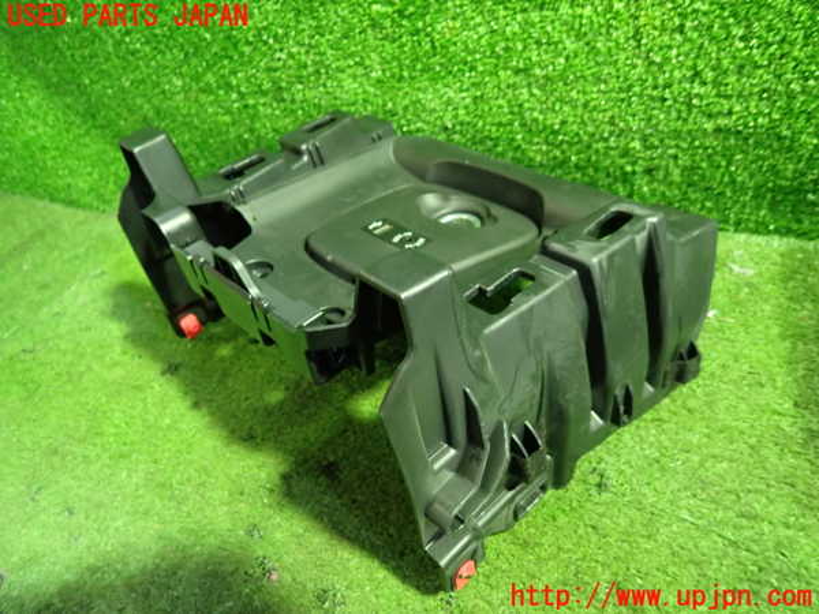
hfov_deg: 69.4
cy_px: 307
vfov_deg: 54.9
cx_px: 410
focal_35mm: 25
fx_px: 591
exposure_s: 1/30
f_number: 2
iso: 800
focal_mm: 4.5
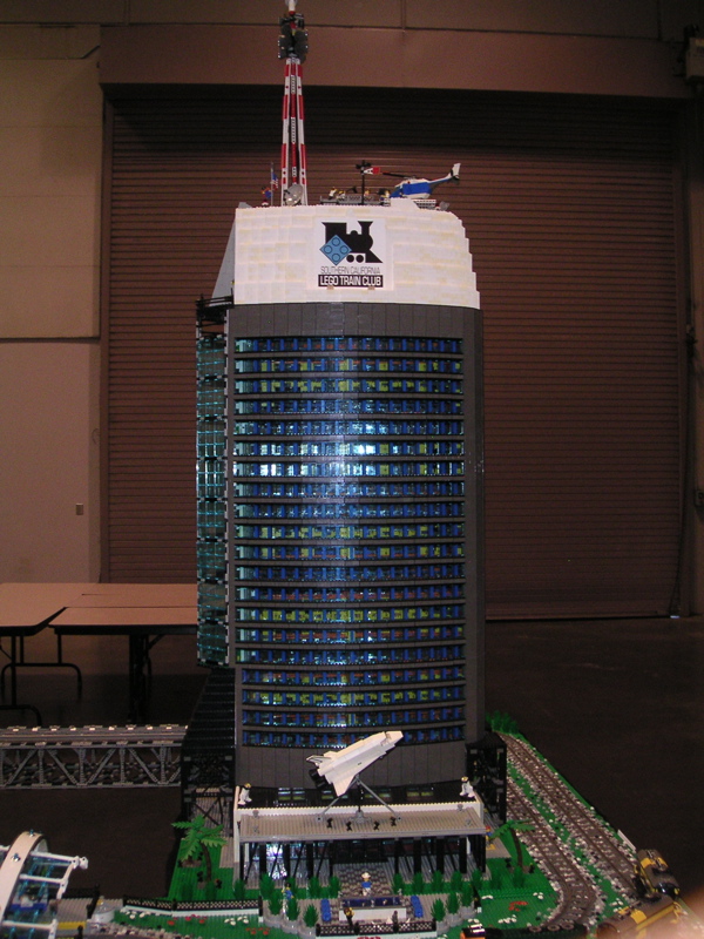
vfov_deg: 49.0
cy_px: 470
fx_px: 1030
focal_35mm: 38
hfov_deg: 37.7
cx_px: 352
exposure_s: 1/45
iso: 160
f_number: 2.8
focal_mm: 6
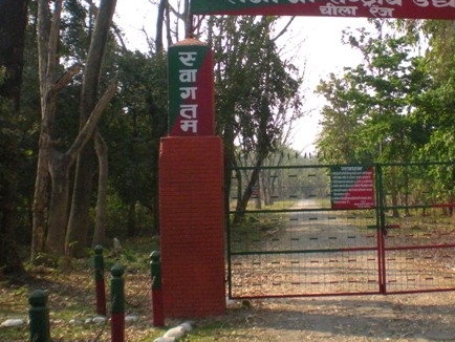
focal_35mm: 56
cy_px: 114
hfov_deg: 33.9
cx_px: 319
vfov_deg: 26.0
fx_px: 736
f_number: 4.6
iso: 400
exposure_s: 1/1000
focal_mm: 6.3
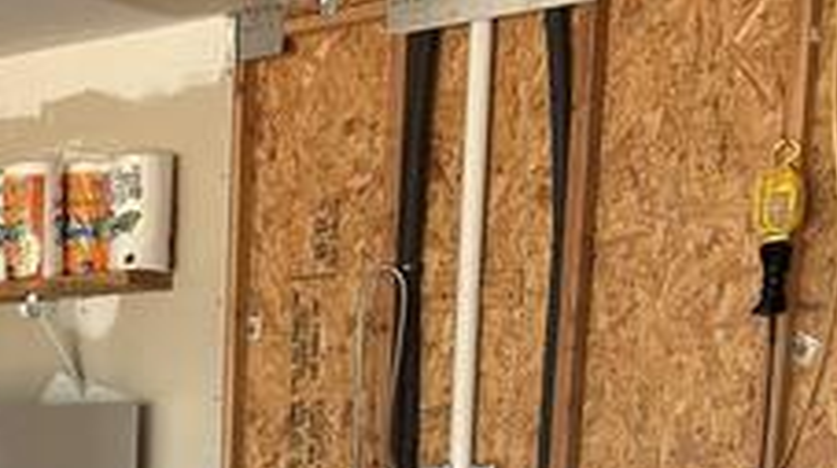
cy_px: 759
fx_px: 1773
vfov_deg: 13.9
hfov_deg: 23.1
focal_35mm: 80
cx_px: -299
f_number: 1.5
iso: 125
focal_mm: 5.7
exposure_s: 1/118
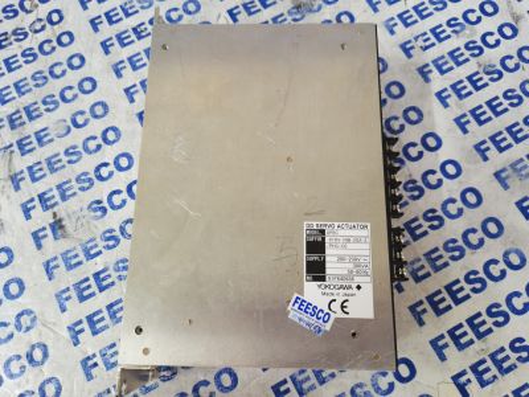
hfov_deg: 67.3
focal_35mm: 26
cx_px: 264
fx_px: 397
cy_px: 198
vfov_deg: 53.1
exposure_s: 1/33.3
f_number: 1.8
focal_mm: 5.58
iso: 640
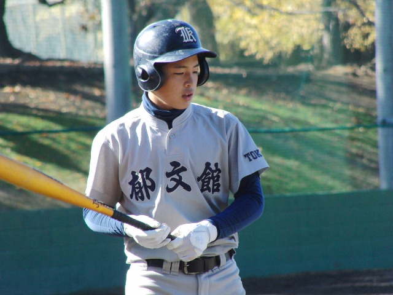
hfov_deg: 4.2
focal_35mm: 471
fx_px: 5347
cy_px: 148
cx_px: 196
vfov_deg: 3.2
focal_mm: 83.3
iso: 200
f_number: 4.4
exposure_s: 1/320
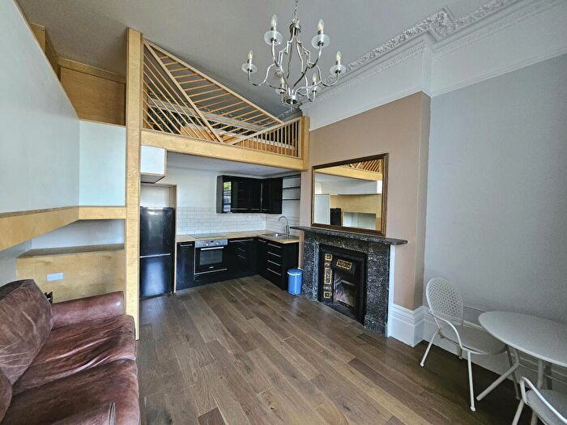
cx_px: 284
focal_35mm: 13
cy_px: 212
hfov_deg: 106.2
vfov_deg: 89.9
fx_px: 213
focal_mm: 1.7
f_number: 2.2
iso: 320
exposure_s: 1/50
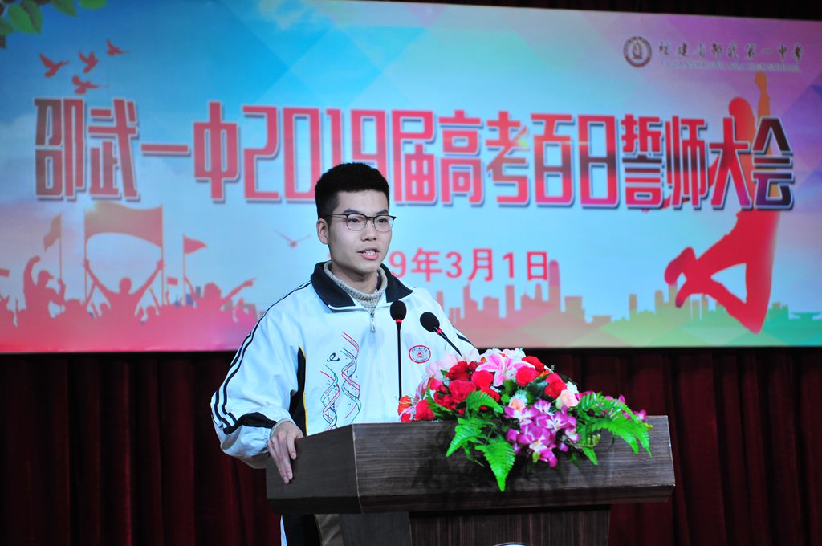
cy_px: 273
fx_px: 2394
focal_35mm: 105
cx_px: 411
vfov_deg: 13.0
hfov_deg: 19.5
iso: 320
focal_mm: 70
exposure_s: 1/160
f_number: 2.8
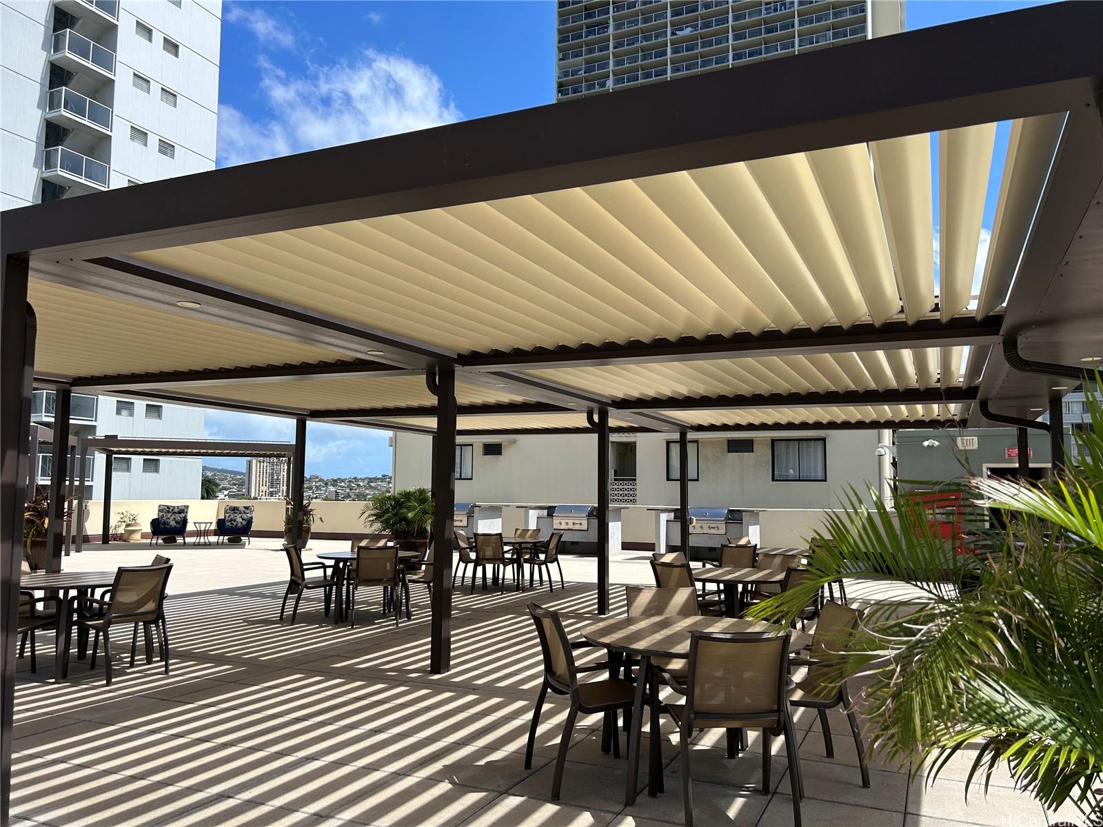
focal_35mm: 26
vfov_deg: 53.1
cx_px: 552
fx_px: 828
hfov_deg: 67.3
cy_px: 414
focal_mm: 5.7
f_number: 1.5
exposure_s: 1/3257
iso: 50
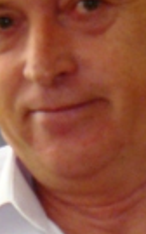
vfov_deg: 3.4
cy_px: 211
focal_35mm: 613
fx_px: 3915
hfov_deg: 2.1
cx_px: -169
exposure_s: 1/80
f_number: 3.2
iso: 200
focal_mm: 20.3
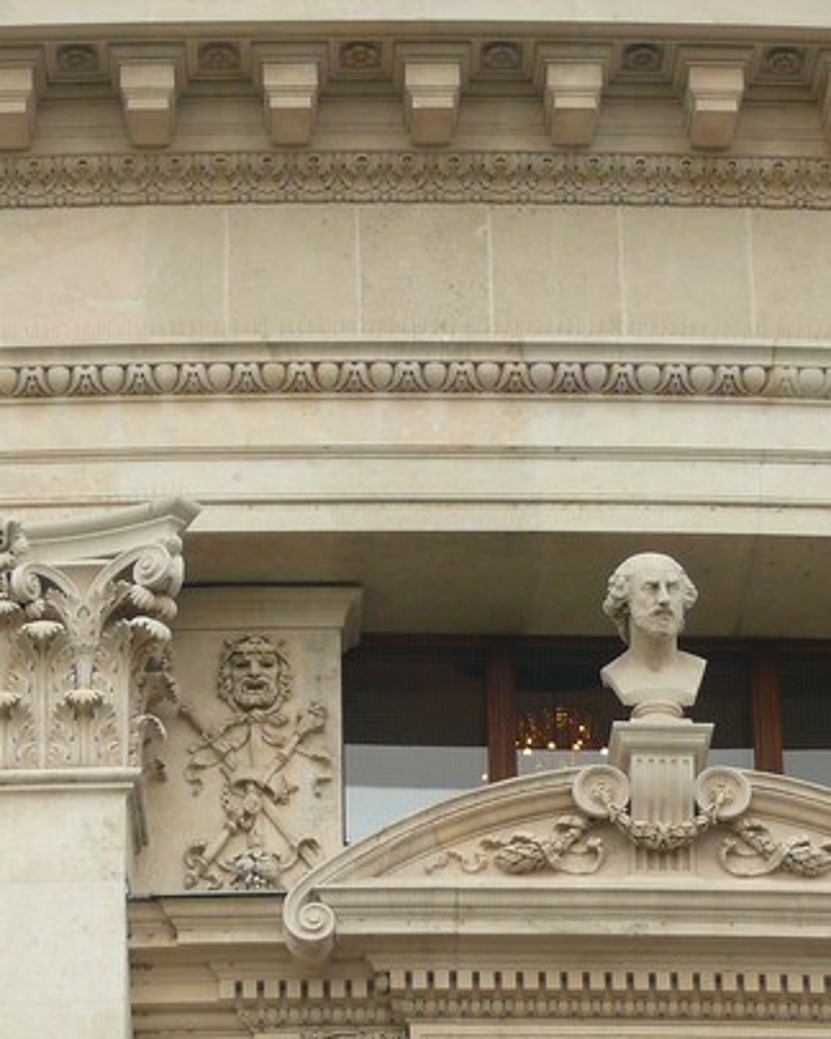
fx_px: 6272
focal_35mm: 204
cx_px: 444
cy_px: 711
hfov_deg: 7.6
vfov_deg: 9.5
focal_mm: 23.8
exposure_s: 1/125
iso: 100
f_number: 3.6
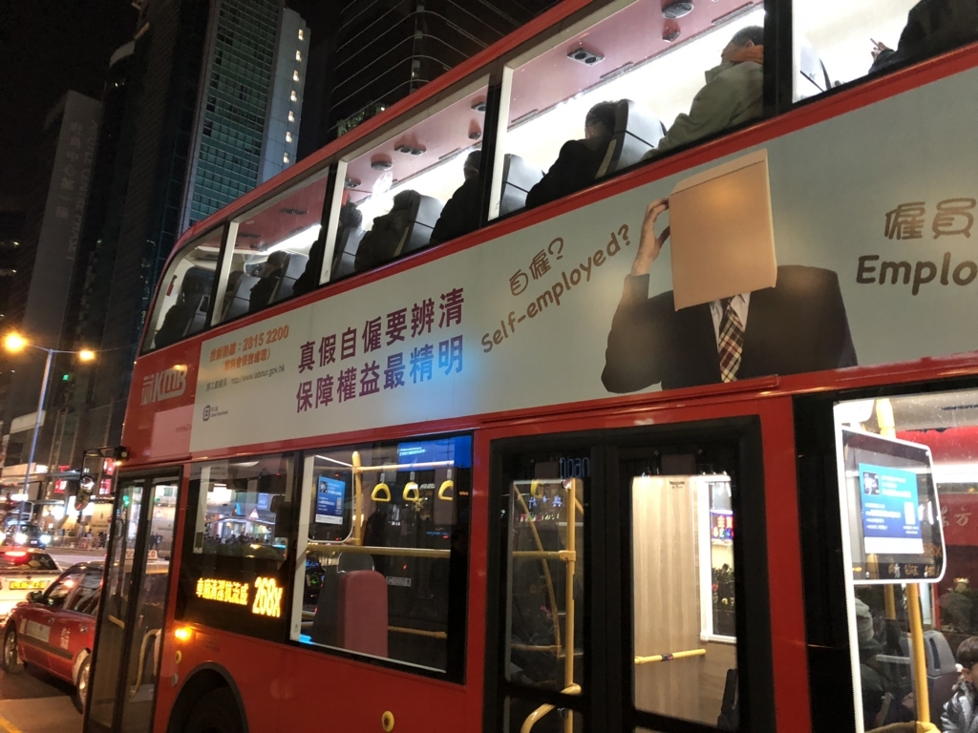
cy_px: 366
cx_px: 489
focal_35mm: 28
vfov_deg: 49.7
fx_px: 791
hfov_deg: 63.4
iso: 80
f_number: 1.8
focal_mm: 4
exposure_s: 1/6
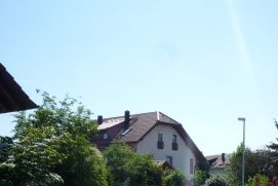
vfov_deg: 22.4
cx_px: 197
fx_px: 456
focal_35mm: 59
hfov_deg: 33.4
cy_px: 173
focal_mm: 5.2
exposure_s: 1/400
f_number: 5.6
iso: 100
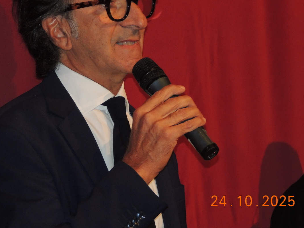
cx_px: 86
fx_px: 2450
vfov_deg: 5.3
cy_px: 66
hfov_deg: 7.1
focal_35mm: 279
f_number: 4.6
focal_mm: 33
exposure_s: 1/60
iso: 400
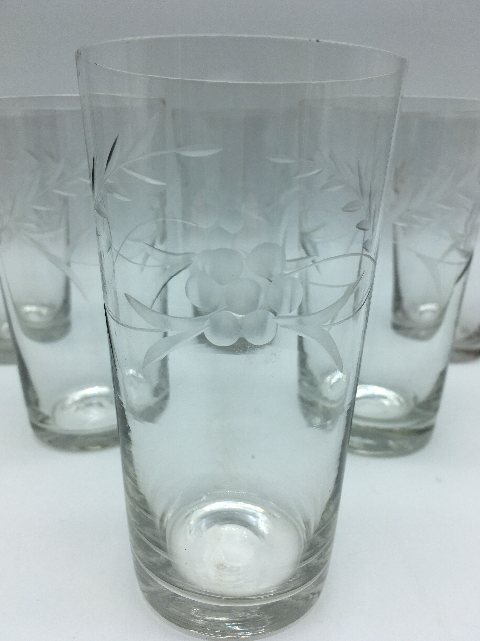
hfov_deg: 46.8
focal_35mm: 30
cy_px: 320
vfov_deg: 60.0
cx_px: 239
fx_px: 555
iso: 25
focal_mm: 4.15
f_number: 2.2
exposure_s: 1/434
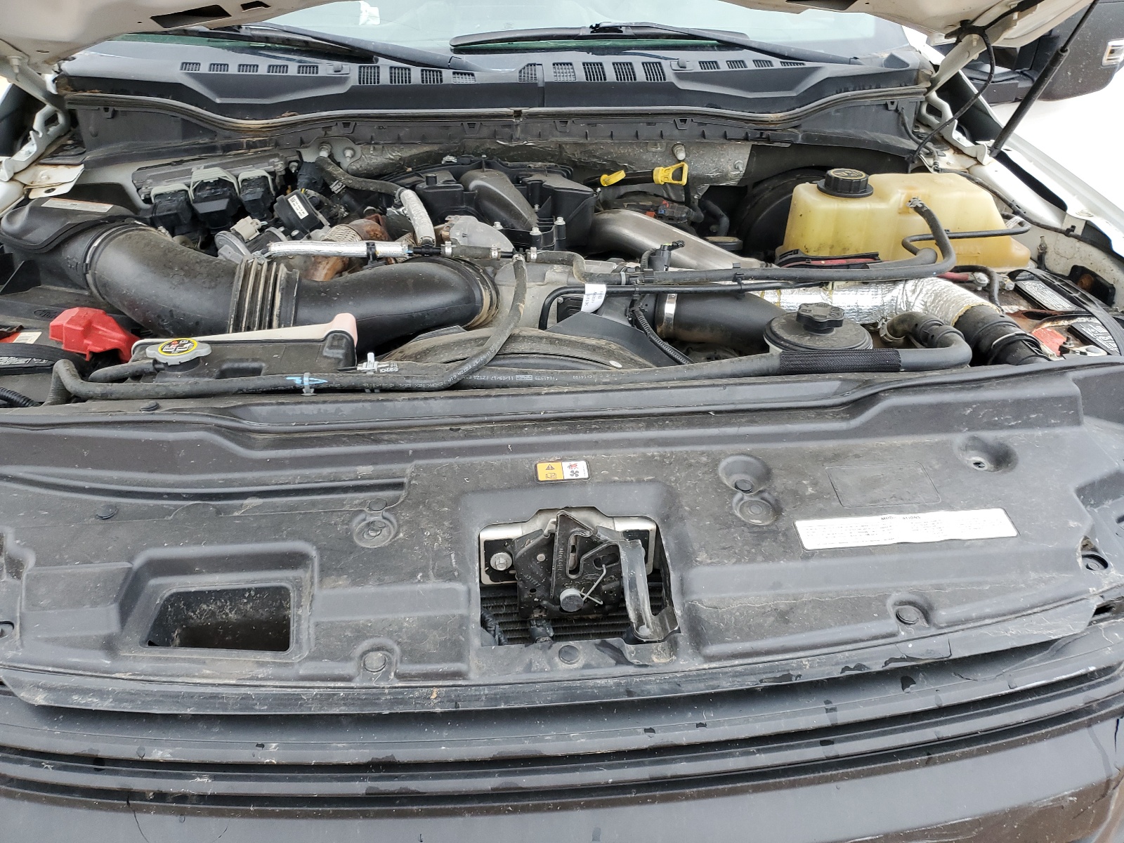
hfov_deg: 67.3
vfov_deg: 53.1
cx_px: 562
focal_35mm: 26
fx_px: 844
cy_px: 422
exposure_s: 1/120
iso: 85
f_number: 1.5
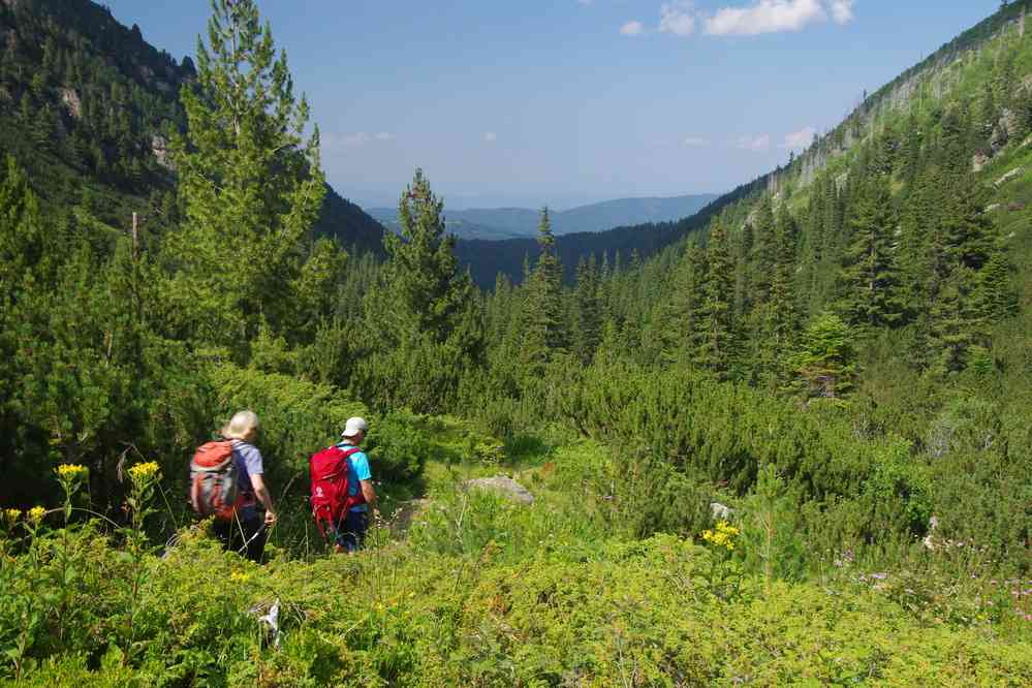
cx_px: 516
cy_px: 344
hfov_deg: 45.4
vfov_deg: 31.2
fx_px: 1233
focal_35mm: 43
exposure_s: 1/60
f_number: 10
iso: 200
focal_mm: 29.4
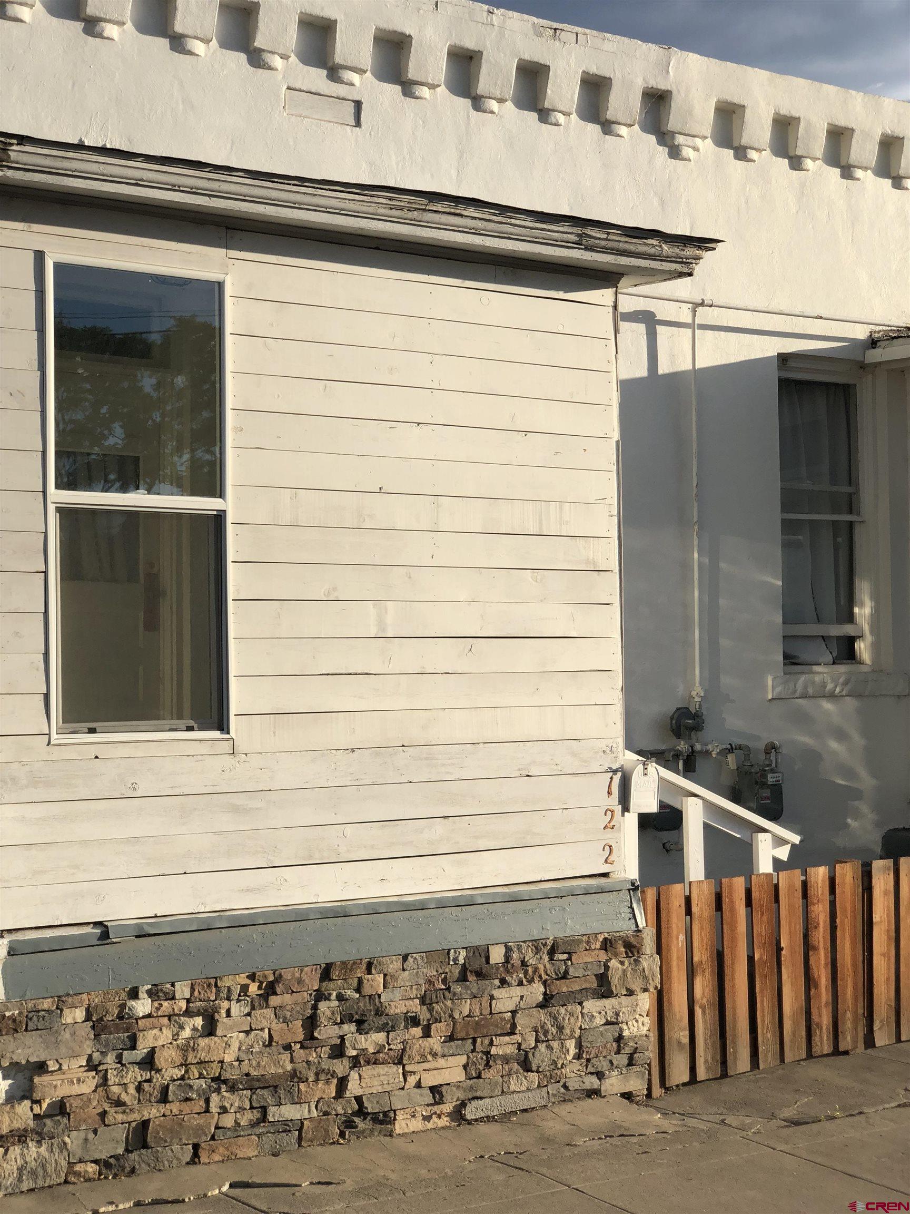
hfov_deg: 28.0
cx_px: 455
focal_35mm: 52
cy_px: 607
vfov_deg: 36.8
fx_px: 1823
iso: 16
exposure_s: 1/991
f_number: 2.4
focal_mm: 6
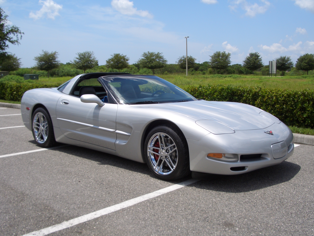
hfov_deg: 45.8
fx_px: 372
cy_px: 118
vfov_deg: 35.1
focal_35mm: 41
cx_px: 157
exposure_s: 1/500
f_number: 4.6
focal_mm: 6.8
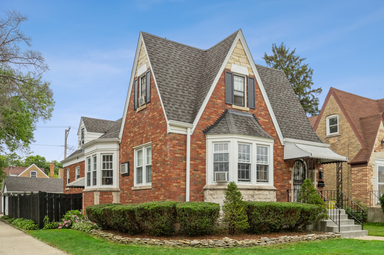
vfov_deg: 77.2
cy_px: 128
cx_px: 192
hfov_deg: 100.4
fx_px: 160
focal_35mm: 15
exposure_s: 1/25
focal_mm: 10
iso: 100
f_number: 11
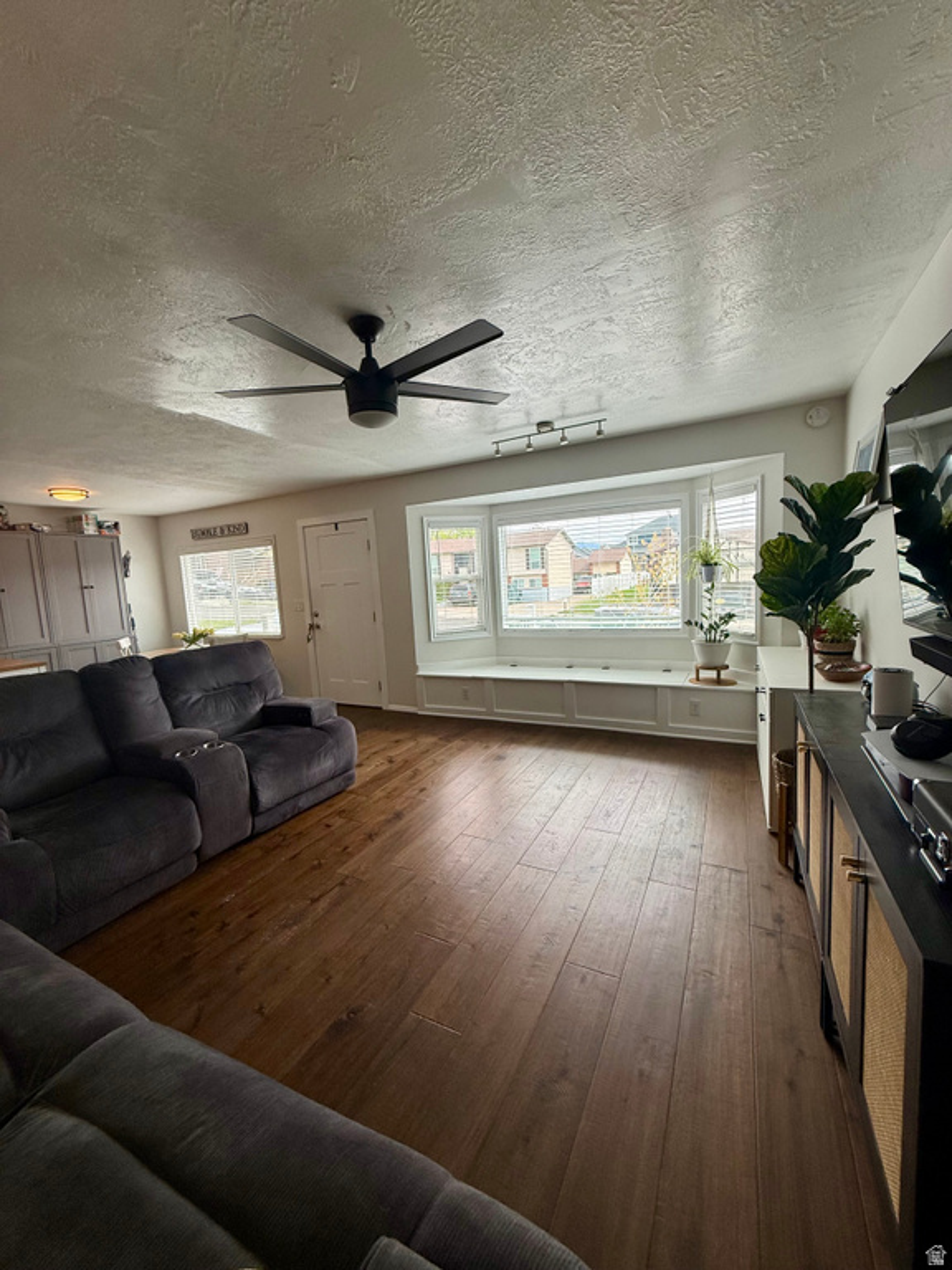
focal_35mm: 14
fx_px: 513
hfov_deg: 85.7
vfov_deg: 102.1
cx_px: 476
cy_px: 635
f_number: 2.2
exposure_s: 1/206
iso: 64
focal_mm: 2.22
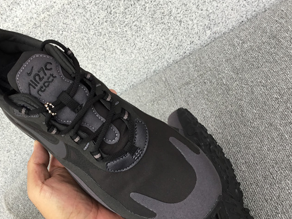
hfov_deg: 42.5
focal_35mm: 44
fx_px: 371
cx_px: 105
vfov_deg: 32.9
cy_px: 124
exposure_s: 1/50
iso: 32
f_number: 2.4
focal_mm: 3.3
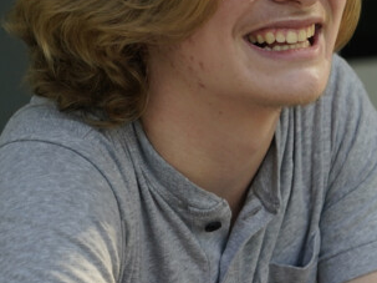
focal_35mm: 192
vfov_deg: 7.7
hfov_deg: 10.2
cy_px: 138
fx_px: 2090
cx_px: 438
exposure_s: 1/2000
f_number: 4
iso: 640
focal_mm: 59
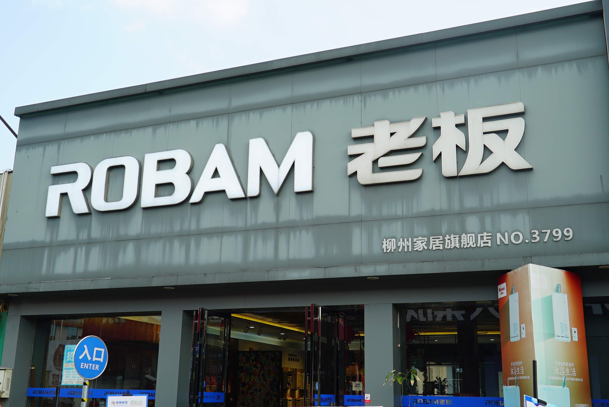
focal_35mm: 39
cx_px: 304
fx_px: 660
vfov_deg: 34.2
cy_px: 204
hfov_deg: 49.5
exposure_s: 1/80
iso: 100
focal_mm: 26
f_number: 9
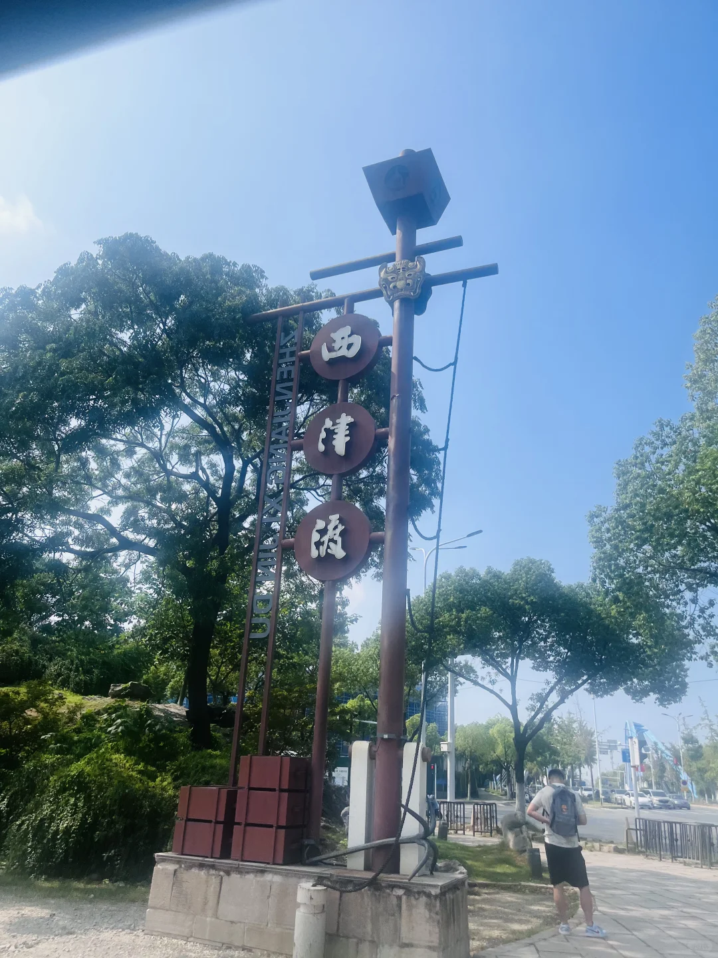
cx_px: 359
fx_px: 719
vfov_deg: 67.3
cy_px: 479
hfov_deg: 53.1
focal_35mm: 26
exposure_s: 1/4016
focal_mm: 5.1
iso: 50
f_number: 1.6
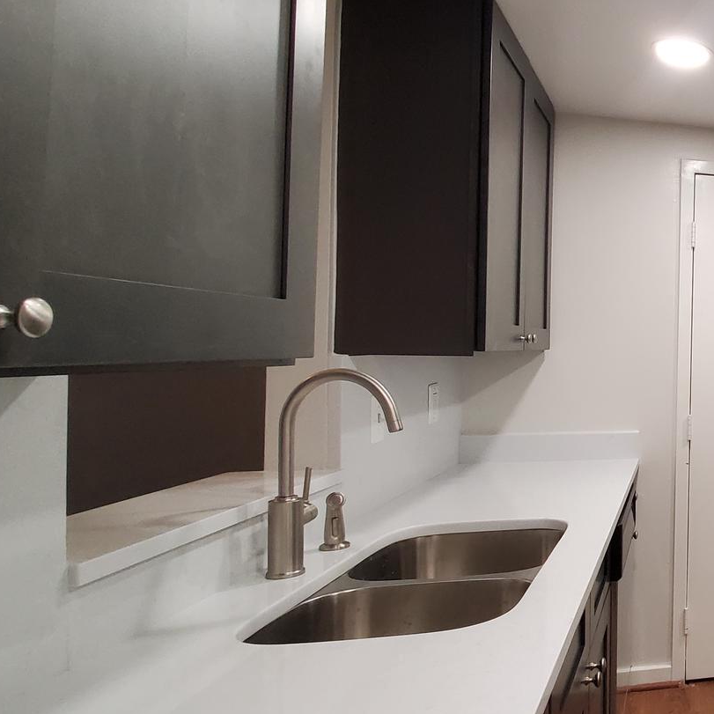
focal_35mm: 29
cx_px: 891
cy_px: 337
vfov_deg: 55.6
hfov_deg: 38.1
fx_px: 677
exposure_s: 1/60
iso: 400
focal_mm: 1.8
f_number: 2.2
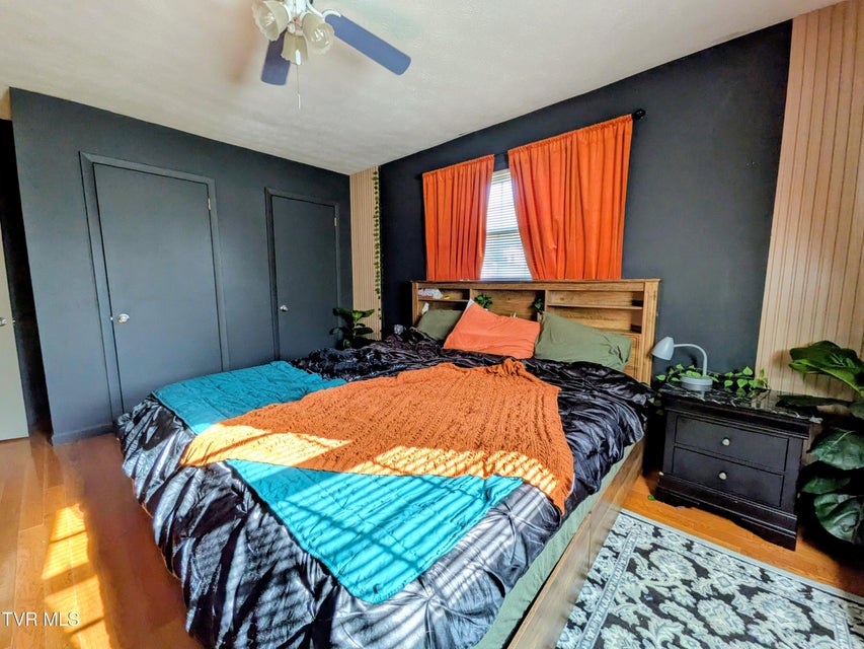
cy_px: 324
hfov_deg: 102.1
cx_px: 432
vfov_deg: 85.7
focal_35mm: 14
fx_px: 349
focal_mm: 1.85
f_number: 2.2
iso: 51
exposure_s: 1/45
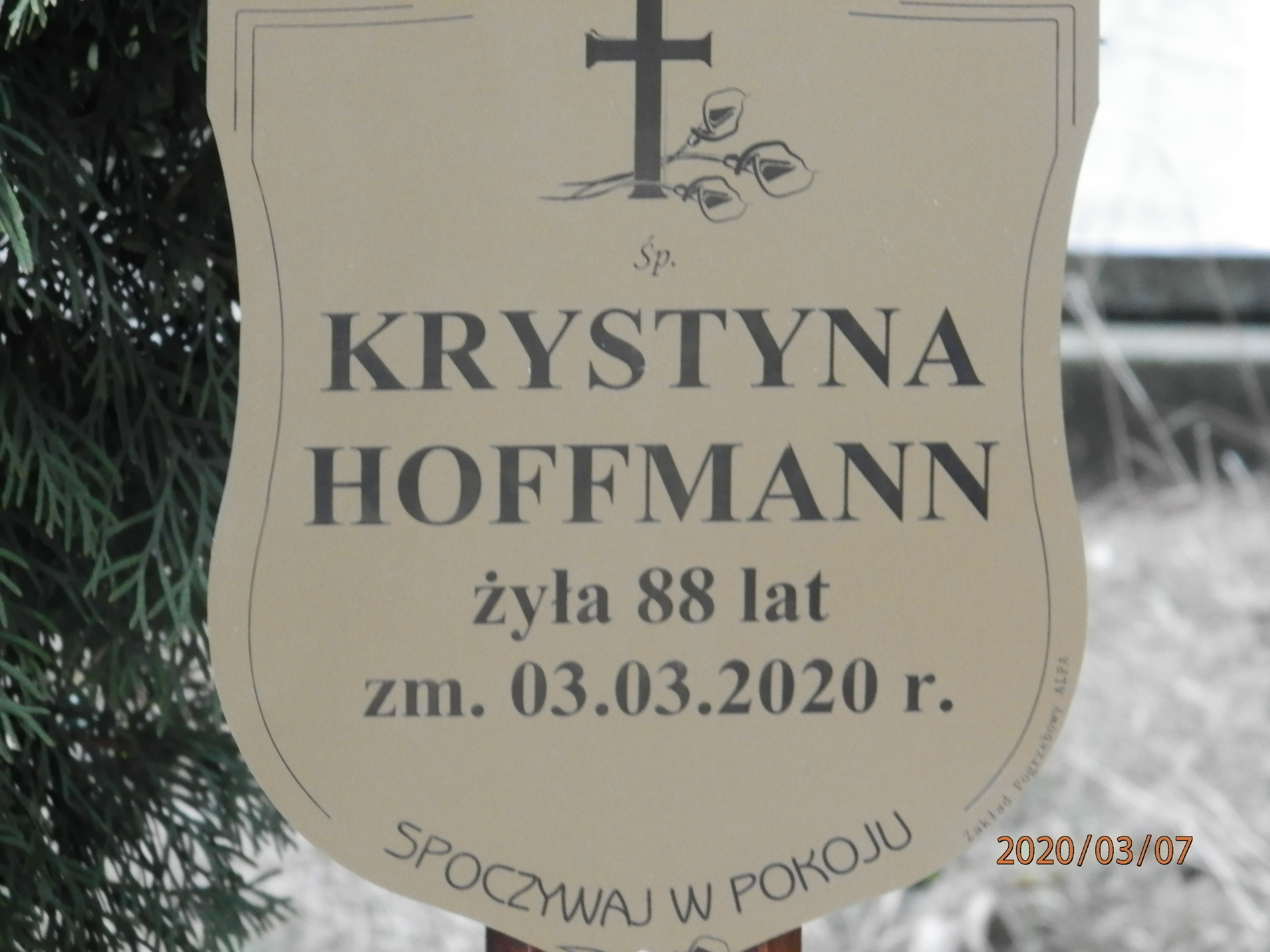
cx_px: 635
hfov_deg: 8.8
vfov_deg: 6.6
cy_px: 476
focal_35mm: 224
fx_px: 8218
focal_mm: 40
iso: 400
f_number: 5.4
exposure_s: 1/15
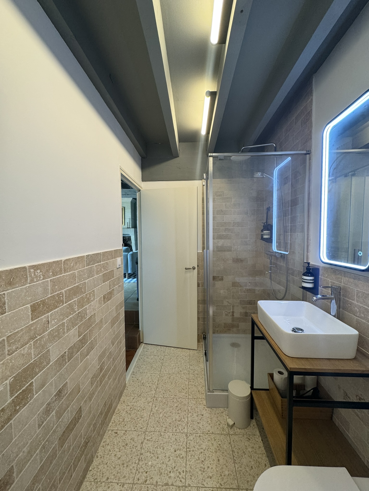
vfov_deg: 102.1
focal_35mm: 14
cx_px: 184
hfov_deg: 85.7
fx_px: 199
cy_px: 246
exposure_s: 1/50
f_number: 2.2
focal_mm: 2.22
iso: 200
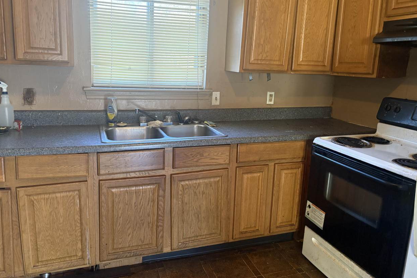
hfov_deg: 65.5
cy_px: 124
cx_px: 203
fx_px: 324
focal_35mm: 28
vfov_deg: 46.3
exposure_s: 1/60
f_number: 1.6
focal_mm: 5.96
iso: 250
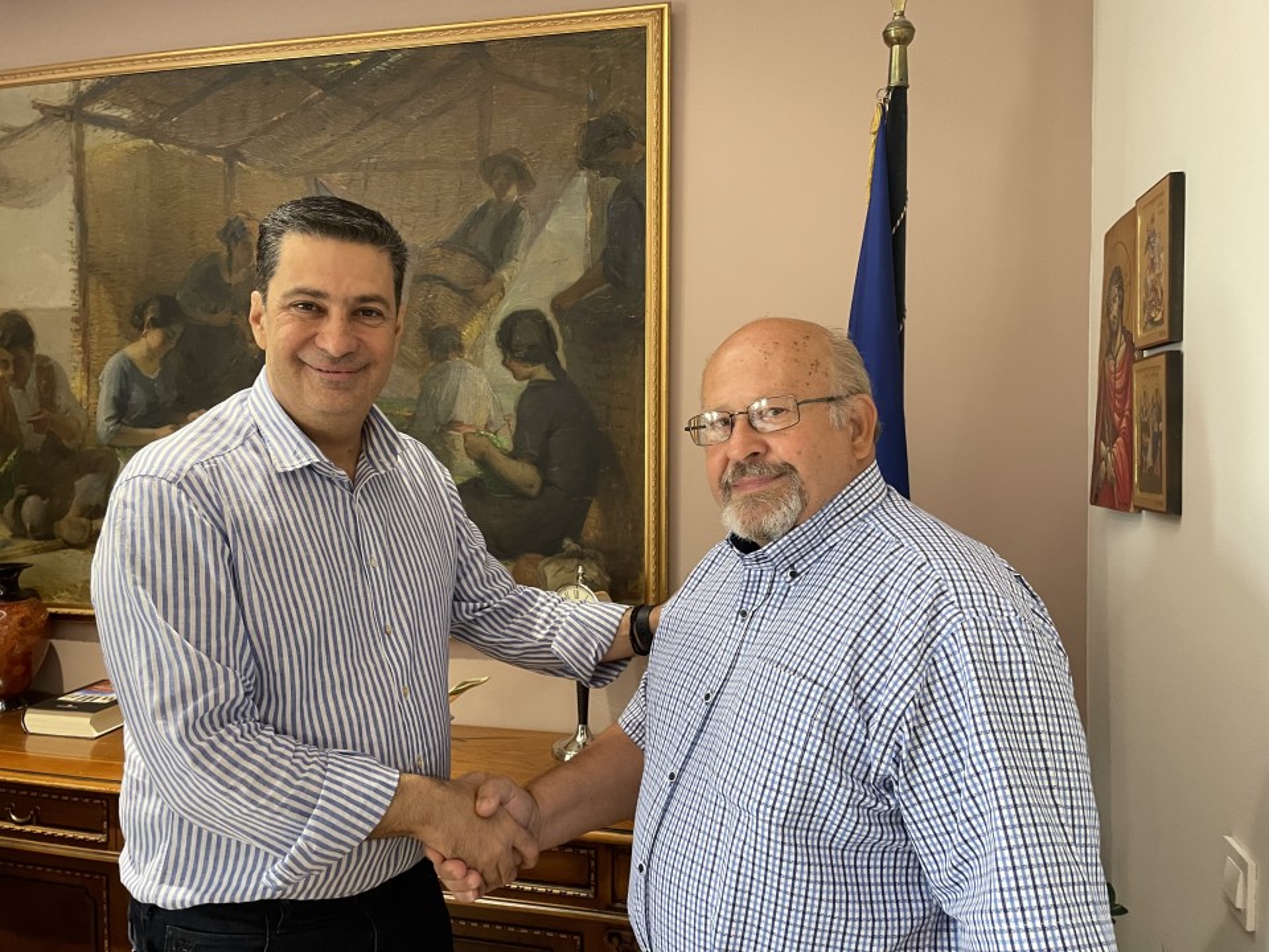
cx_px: 634
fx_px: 953
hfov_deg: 67.3
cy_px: 476
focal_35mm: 26
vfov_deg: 53.1
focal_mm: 4.2
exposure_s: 1/41
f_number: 1.6
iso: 320
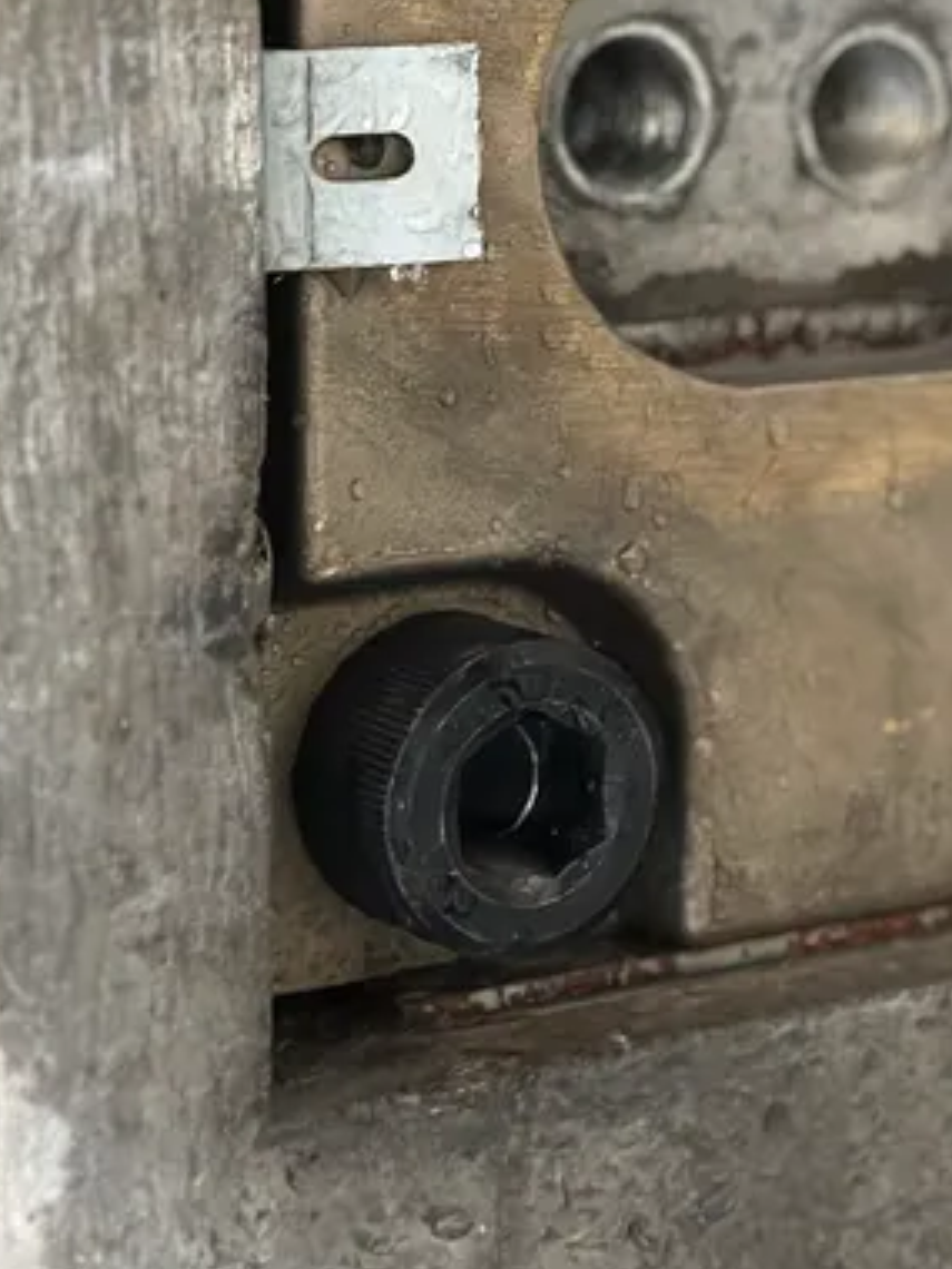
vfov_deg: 19.1
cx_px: 845
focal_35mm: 101
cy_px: 130
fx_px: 3704
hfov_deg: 14.5
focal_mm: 6.86
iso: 800
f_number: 1.78
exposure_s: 1/30
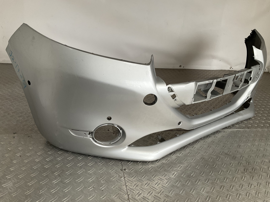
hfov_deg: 61.7
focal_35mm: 29
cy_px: 101
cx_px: 135
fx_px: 226
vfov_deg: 48.2
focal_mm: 3
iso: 64
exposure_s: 1/50
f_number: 1.8
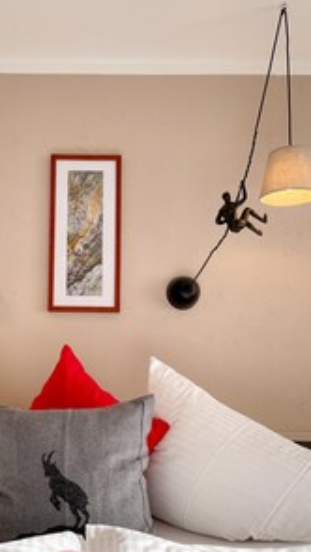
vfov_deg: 56.4
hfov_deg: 33.0
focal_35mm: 35
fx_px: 513
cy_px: 317
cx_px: 73
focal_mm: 4.2
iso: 32
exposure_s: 1/470
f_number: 1.6
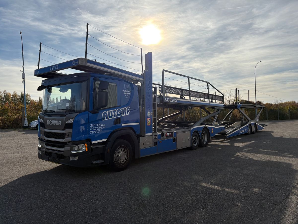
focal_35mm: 26
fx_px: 224
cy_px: 112
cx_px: 149
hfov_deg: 67.3
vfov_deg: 53.1
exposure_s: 1/10101
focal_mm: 5.96
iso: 50
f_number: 1.6
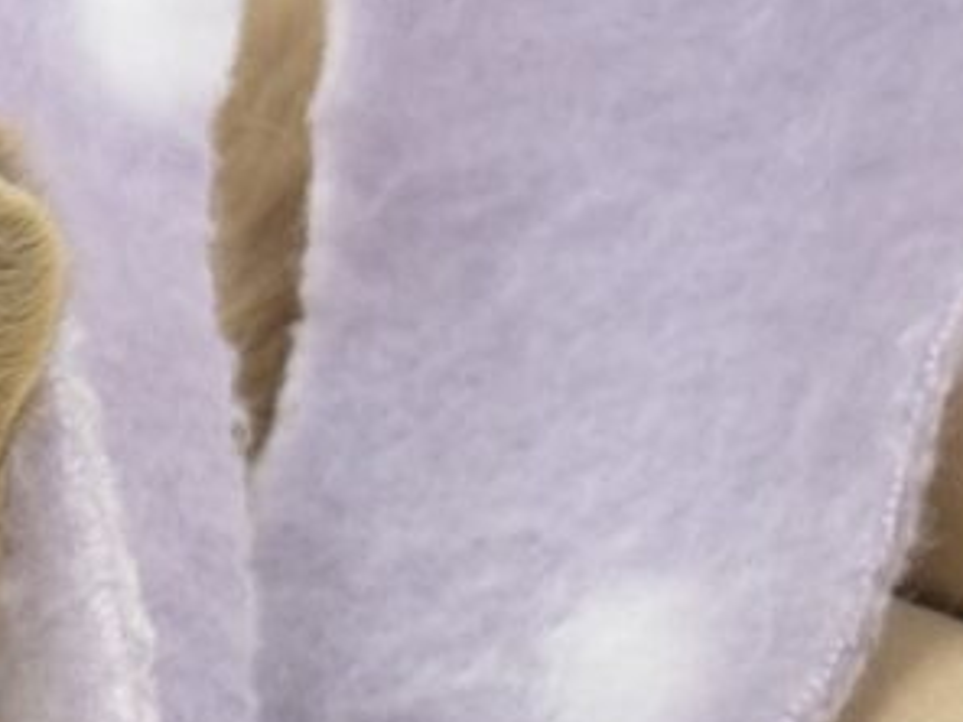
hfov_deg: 9.0
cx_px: -732
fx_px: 5870
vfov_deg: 6.9
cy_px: 1138
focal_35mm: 211
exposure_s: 1/33
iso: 200
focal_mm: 5.96
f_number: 1.6
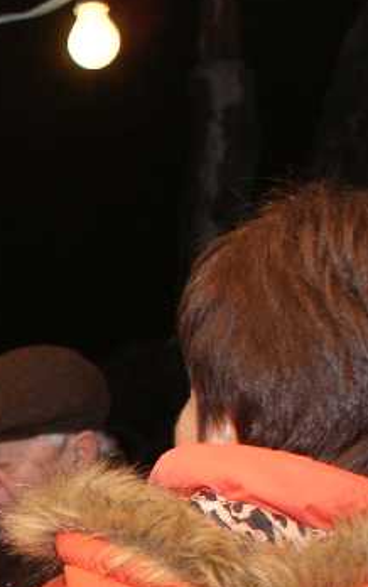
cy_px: 644
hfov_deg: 8.6
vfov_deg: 14.3
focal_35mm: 143
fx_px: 2291
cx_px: -395
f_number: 5.6
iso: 400
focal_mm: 28
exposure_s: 1/60
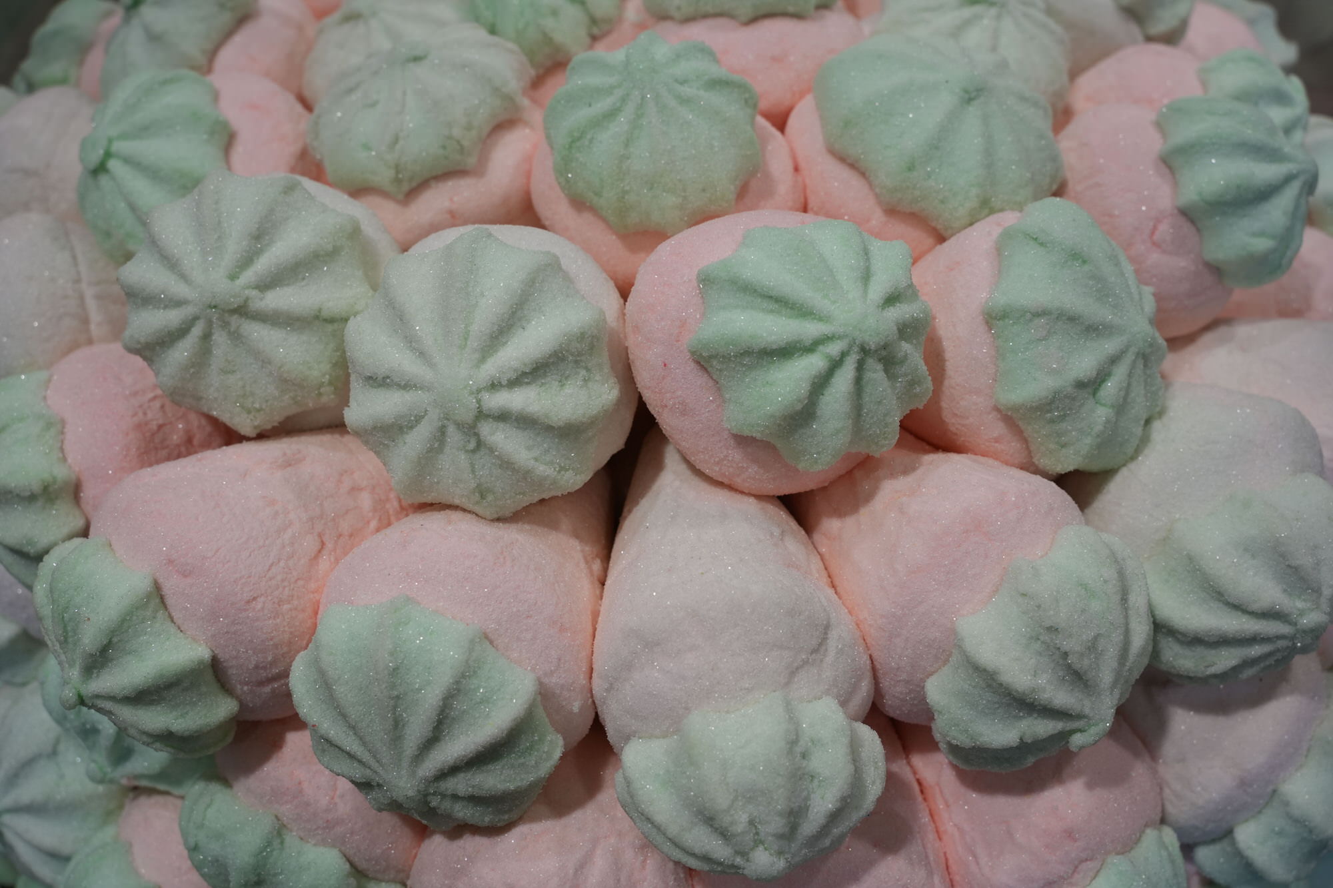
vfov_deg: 34.5
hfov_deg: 49.9
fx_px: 1433
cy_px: 444
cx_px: 666
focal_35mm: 39
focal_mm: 38.7
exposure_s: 1/160
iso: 800
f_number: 9
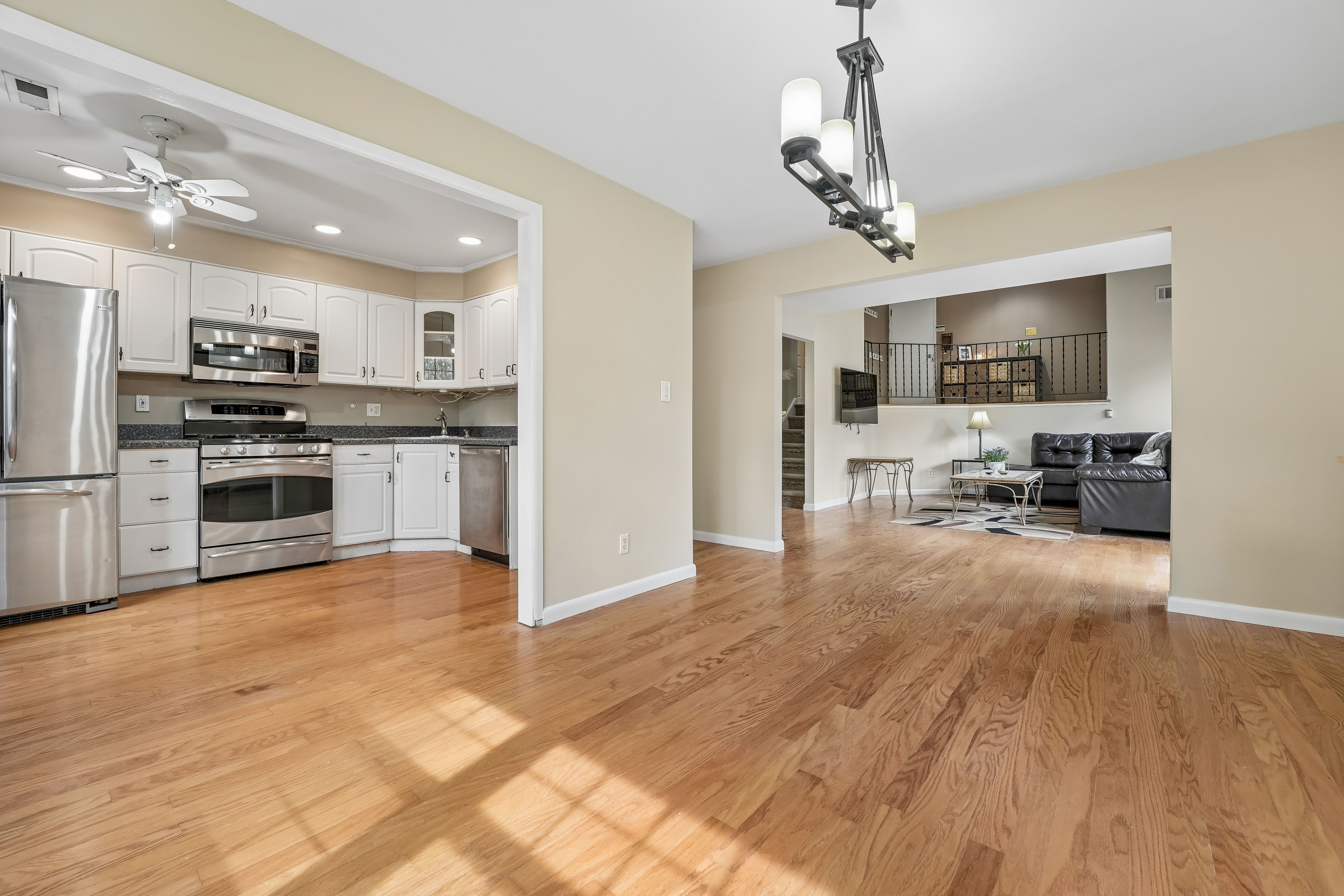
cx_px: 672
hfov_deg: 104.3
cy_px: 448
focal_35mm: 14
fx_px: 523
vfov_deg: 81.2
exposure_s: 1/20
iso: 400
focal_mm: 14
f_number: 8
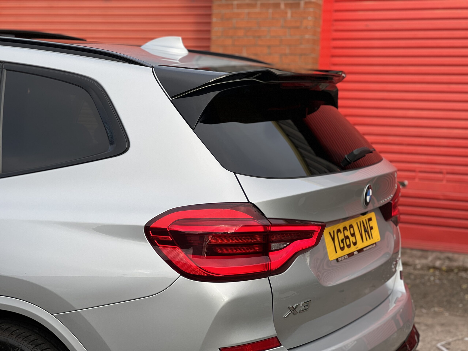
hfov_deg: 25.3
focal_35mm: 77
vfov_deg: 19.1
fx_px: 1041
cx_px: 234
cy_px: 176
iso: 32
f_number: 2.8
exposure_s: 1/121
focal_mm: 9
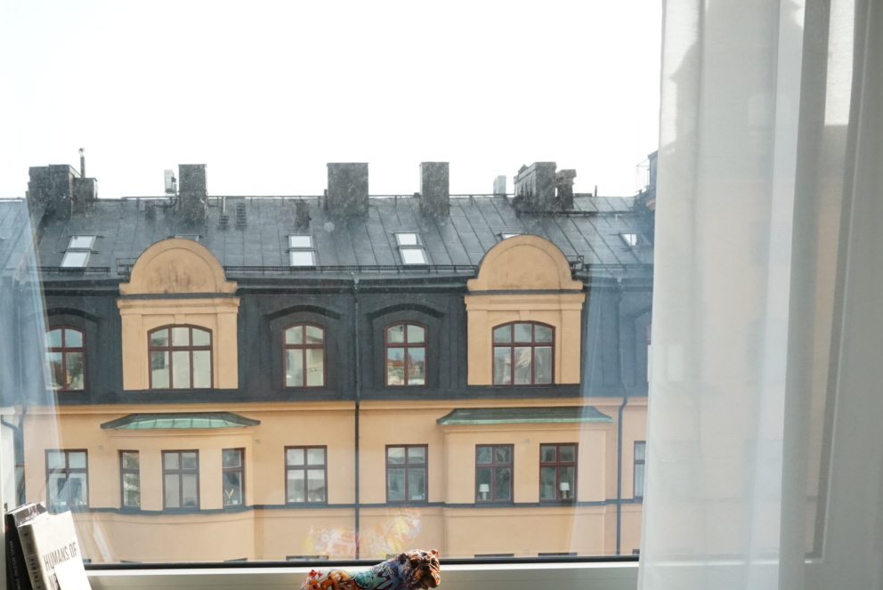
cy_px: 465
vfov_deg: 29.9
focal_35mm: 44
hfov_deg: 43.9
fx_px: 1080
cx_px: 300
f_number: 9
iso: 1250
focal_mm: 18
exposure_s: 1/320
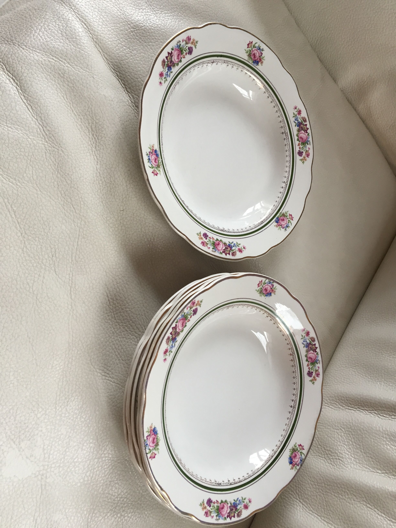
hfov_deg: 48.2
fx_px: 442
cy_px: 264
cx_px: 198
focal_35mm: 29
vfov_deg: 61.7
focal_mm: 4.15
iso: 40
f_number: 2.2
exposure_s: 1/33
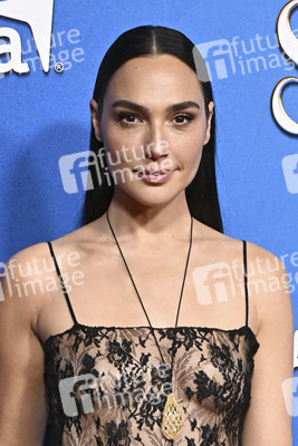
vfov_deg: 42.7
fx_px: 571
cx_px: 149
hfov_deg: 29.3
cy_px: 223
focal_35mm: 46
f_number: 4.5
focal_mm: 46
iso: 3200
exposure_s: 1/250
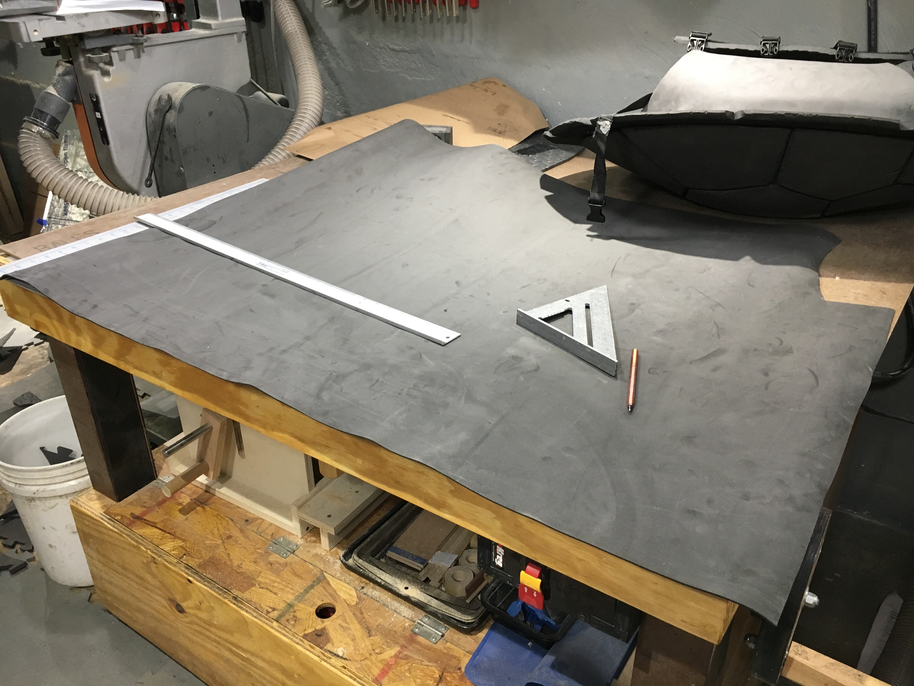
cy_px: 343
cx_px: 457
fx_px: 766
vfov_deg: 48.2
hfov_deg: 61.7
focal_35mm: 29
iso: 100
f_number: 2.2
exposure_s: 1/30
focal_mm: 4.15
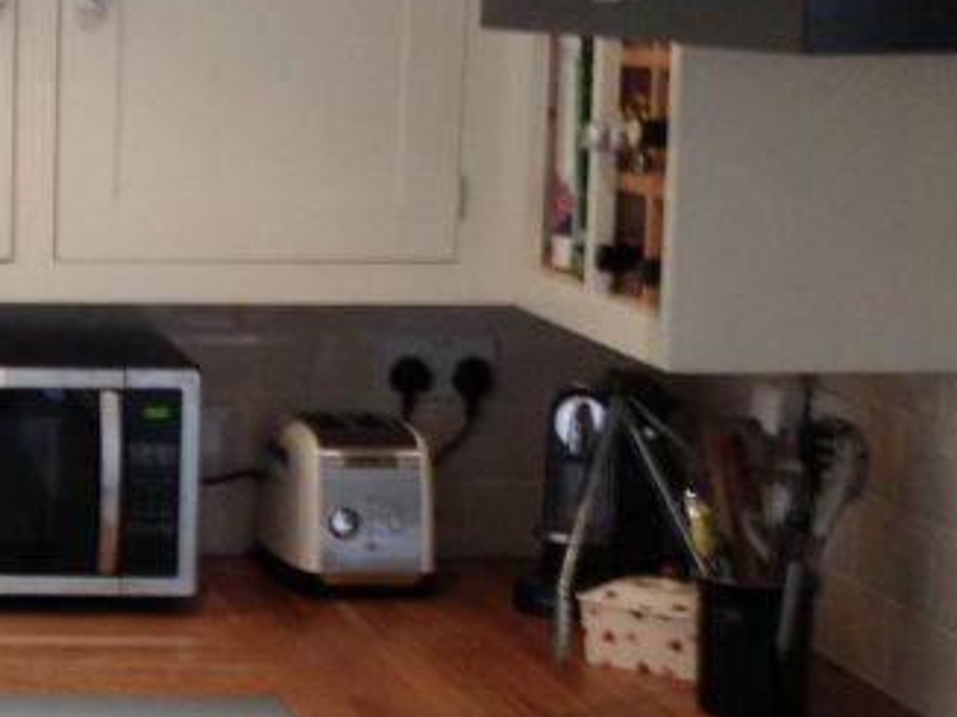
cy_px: 388
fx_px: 3039
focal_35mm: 110
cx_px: -314
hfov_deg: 16.8
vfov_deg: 13.4
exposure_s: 1/20
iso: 100
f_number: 2.4
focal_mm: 4.28
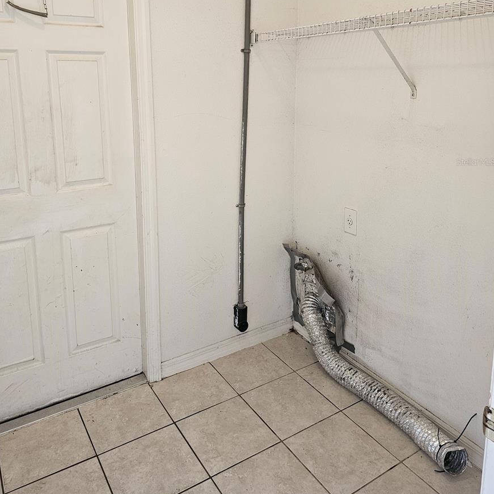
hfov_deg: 57.3
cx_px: 242
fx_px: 452
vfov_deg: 56.0
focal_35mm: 28
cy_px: 162
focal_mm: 6.3
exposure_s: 1/120
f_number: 1.7
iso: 320
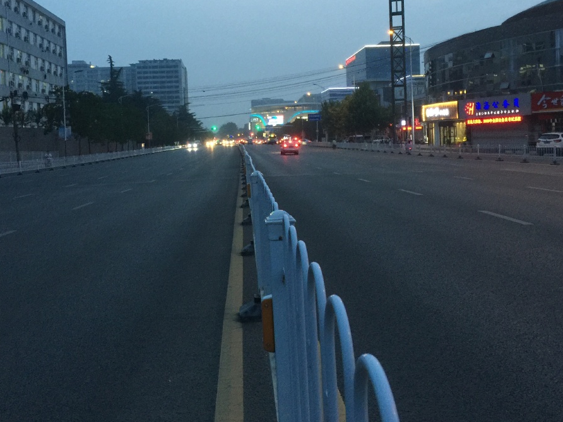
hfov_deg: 47.9
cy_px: 161
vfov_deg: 36.6
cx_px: 276
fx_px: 634
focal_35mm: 39
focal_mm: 4.15
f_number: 2.2
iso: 100
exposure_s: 1/10
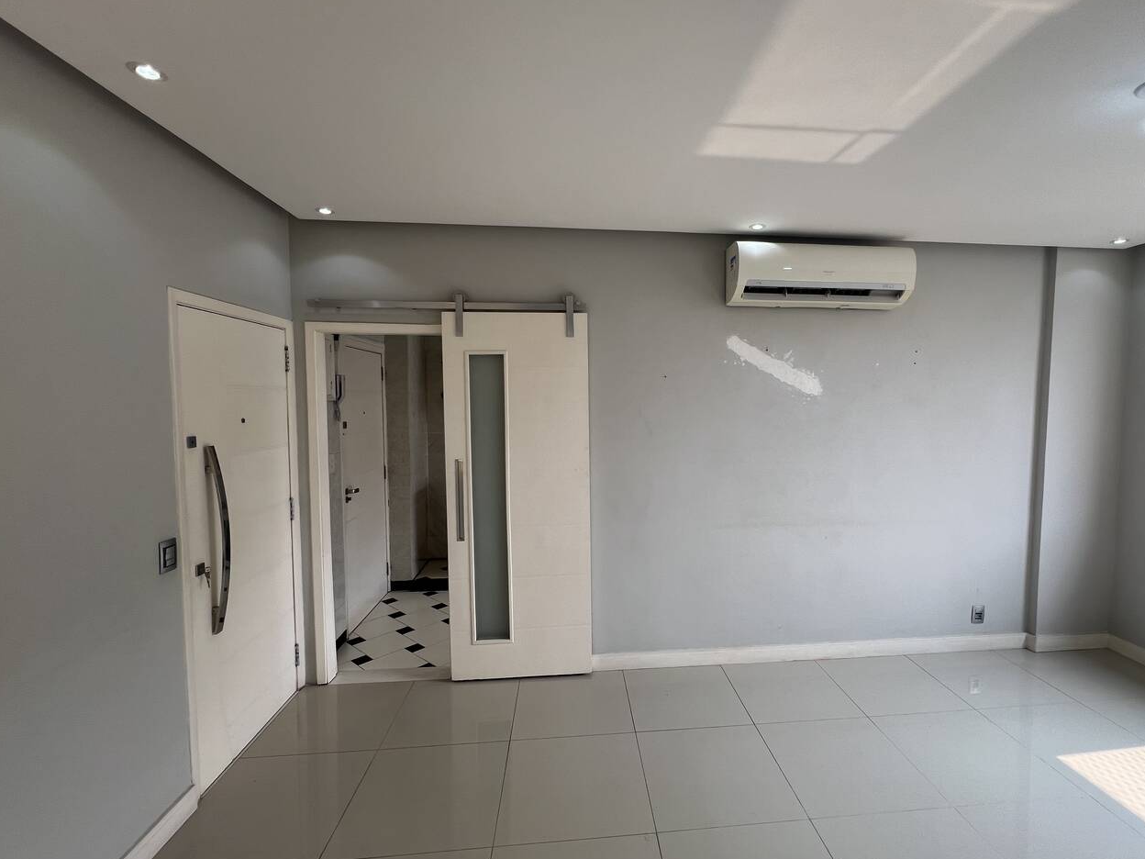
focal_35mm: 15
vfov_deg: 81.7
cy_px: 429
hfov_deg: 97.9
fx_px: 496
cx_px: 623
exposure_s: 1/162
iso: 32
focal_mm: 1.57
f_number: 1.8
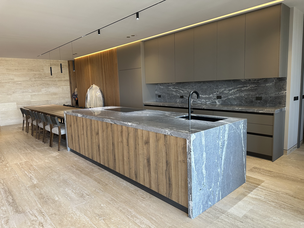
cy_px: 114
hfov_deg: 71.6
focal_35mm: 24
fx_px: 211
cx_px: 152
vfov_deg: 56.8
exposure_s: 1/120
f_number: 1.78
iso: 200
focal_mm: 6.86
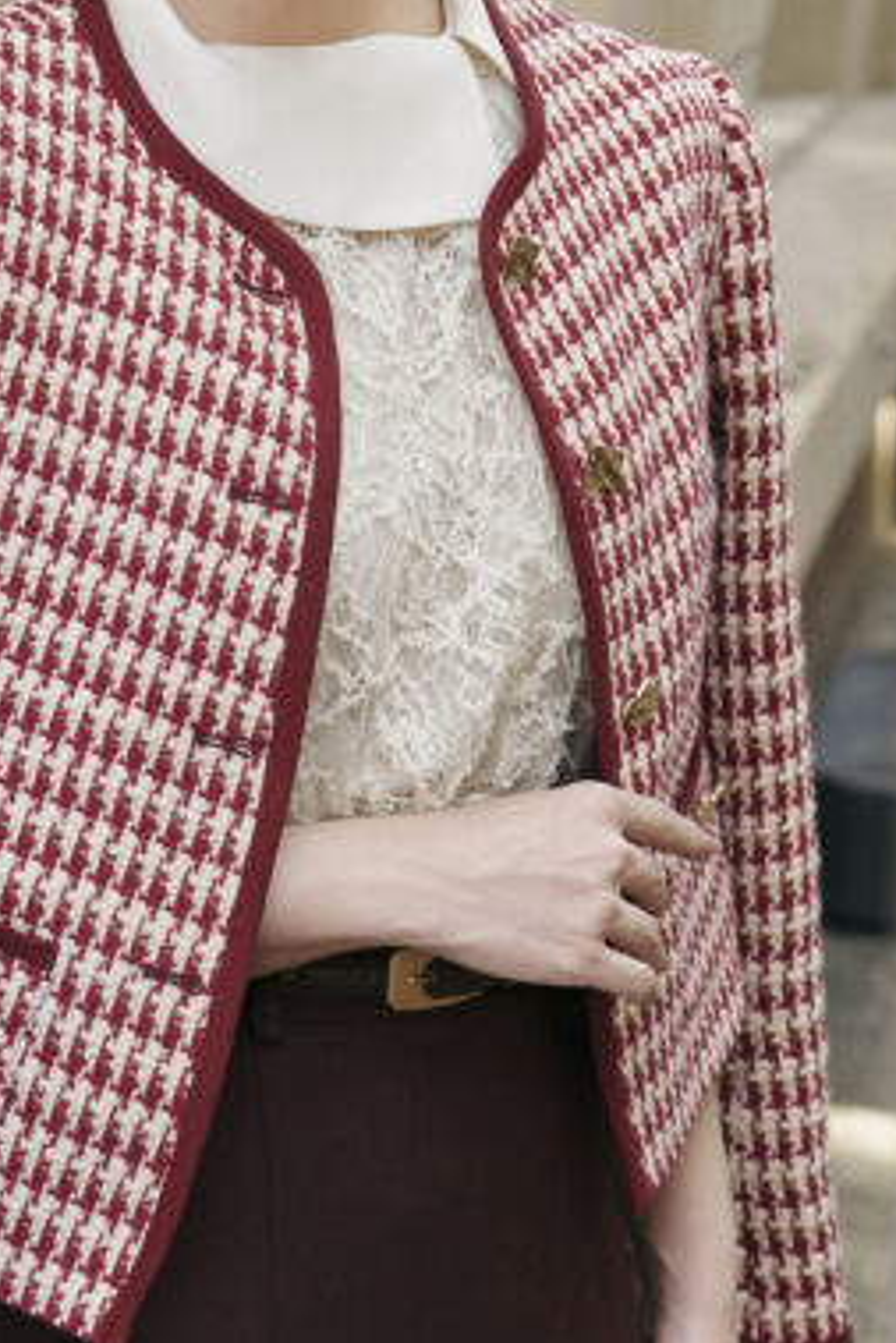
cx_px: 188
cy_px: 395
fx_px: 4886
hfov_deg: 10.4
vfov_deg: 15.6
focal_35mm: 131
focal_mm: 50
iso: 400
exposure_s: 1/160
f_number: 4.5
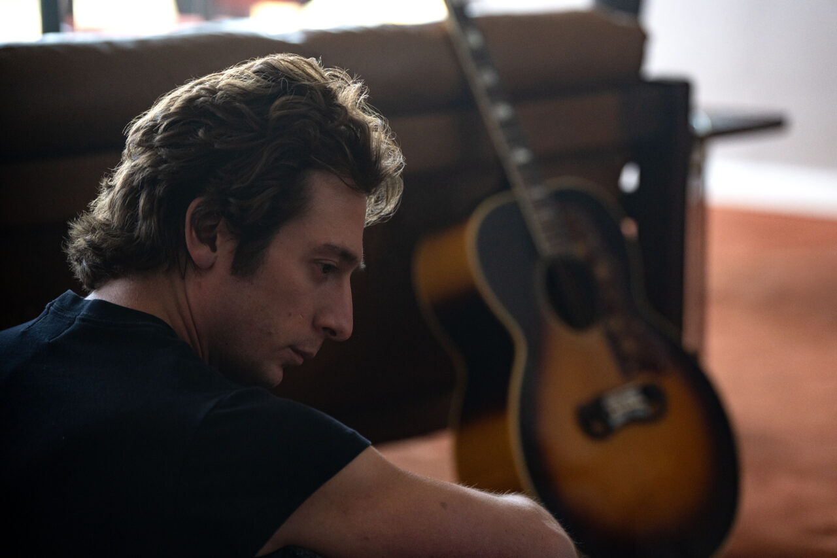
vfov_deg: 11.8
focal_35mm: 116
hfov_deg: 17.6
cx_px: 418
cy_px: 279
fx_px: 2696
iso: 1600
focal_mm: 116
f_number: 3.2
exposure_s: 1/250
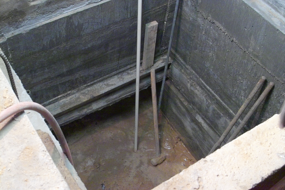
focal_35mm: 47
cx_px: 142
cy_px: 95
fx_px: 372
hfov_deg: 41.9
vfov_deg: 28.6
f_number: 5.6
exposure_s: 1/2
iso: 400
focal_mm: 28
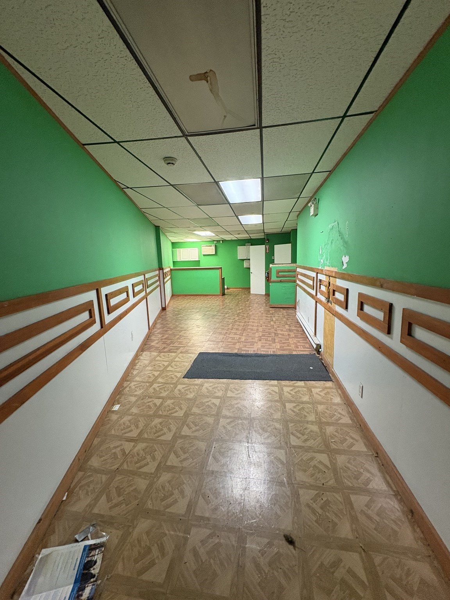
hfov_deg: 85.7
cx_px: 225
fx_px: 243
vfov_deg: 102.1
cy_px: 300
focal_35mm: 14
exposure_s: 1/60
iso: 320
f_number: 2.2
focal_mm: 2.22
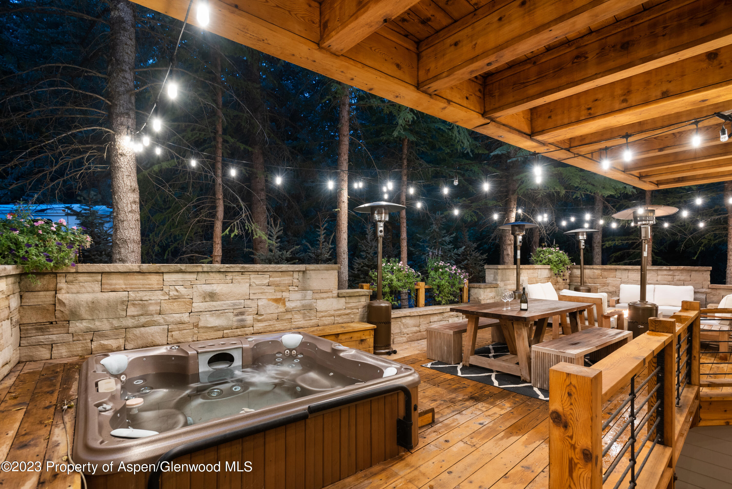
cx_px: 366
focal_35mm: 17
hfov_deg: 93.3
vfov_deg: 70.5
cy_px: 244
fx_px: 346
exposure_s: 4
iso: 500
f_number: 7.1
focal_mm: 17
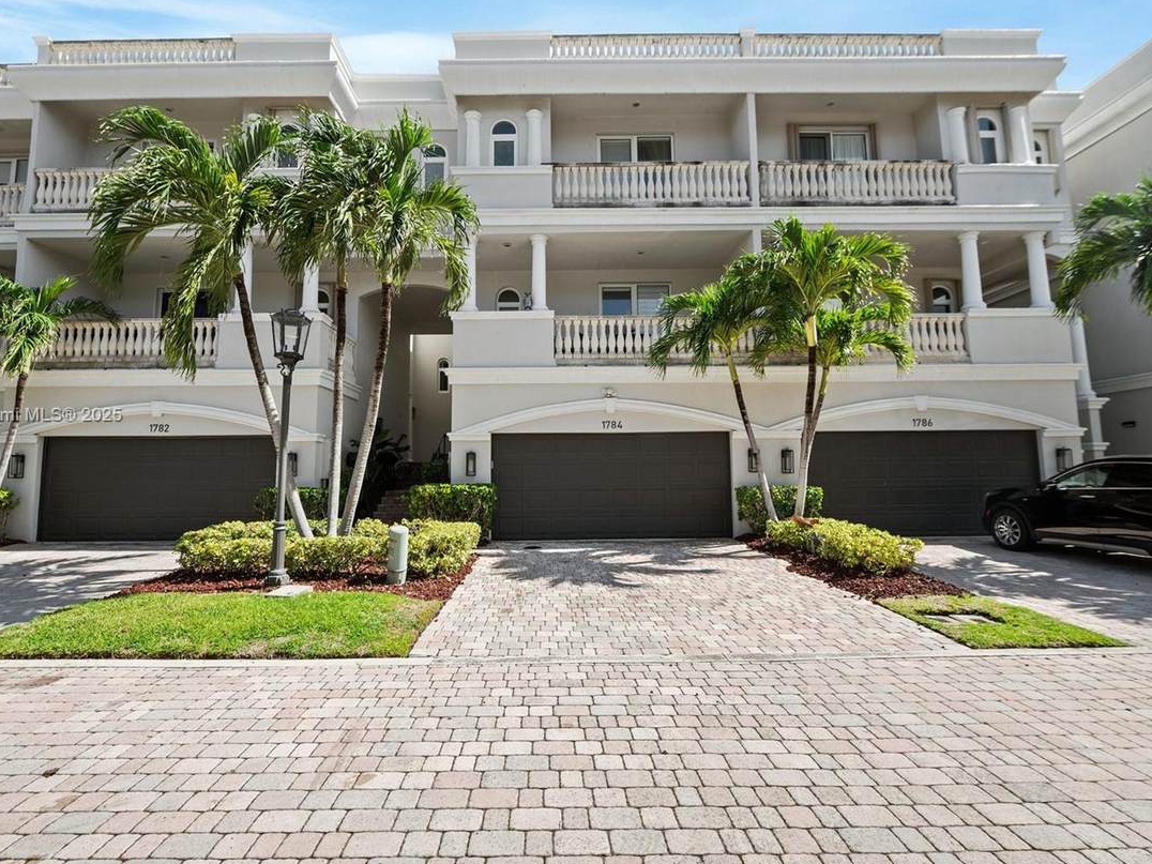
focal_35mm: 16
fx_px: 532
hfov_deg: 94.3
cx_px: 533
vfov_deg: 78.1
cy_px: 416
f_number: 8
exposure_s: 1/500
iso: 200
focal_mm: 14
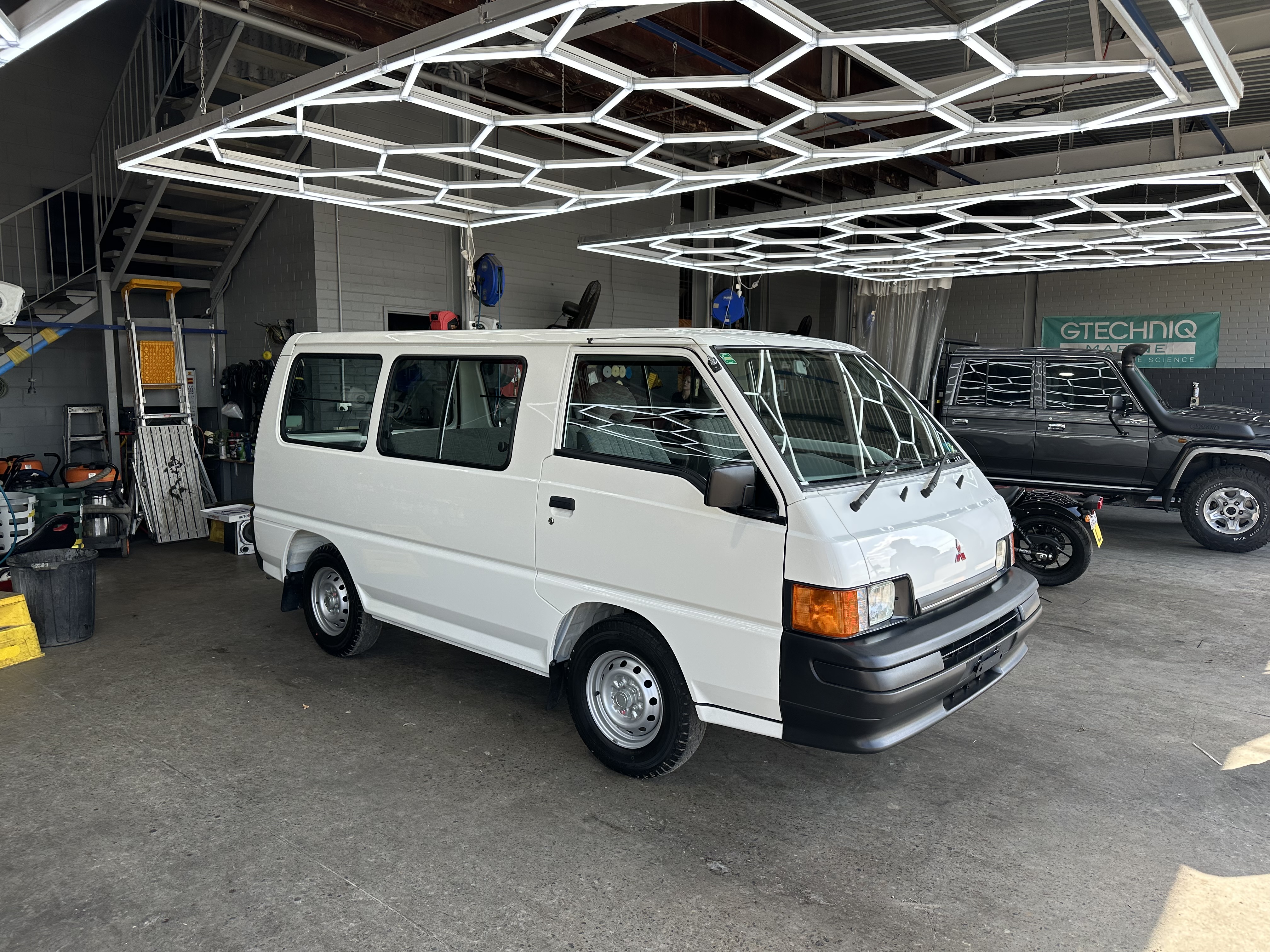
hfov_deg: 71.6
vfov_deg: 56.8
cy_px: 476
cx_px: 635
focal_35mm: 24
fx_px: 881
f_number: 1.78
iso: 80
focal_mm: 6.86
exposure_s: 1/714
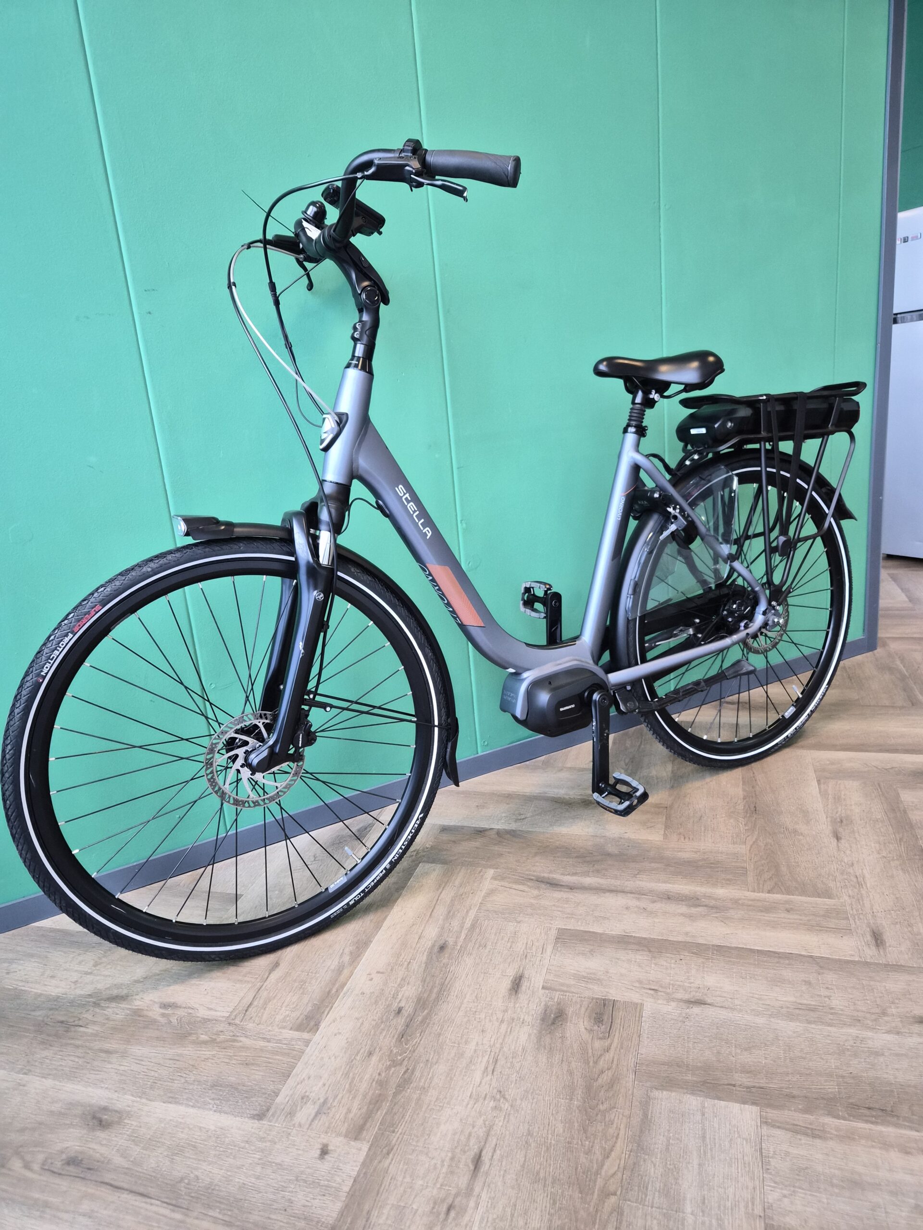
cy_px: 615
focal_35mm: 23
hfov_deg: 58.9
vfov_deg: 73.9
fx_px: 818
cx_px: 462
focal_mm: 5.4
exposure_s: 1/100
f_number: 1.8
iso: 800
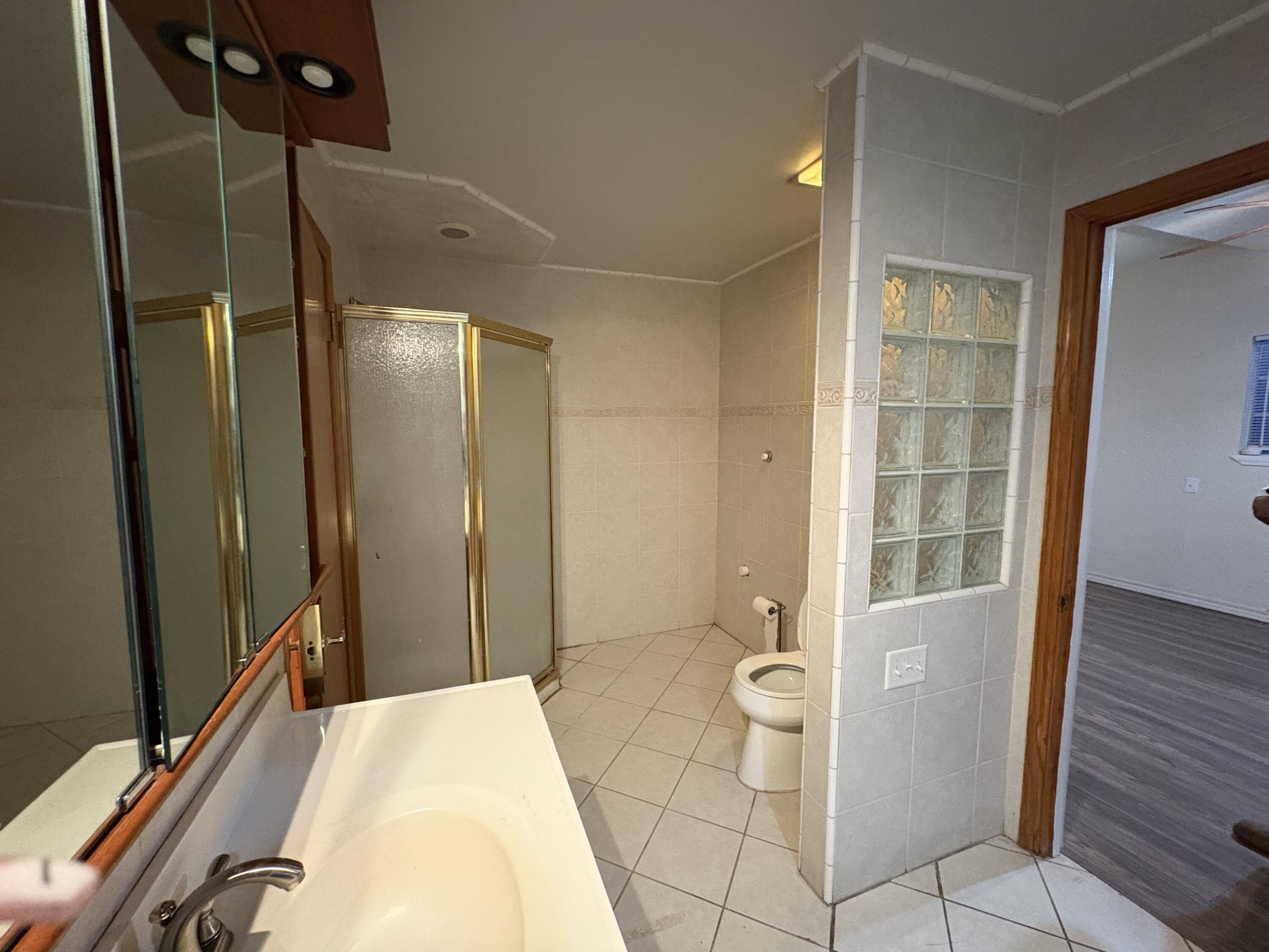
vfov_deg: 85.7
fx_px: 513
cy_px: 476
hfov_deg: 102.1
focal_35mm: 14
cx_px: 634
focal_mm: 2.22
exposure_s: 1/40
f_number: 2.2
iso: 1000
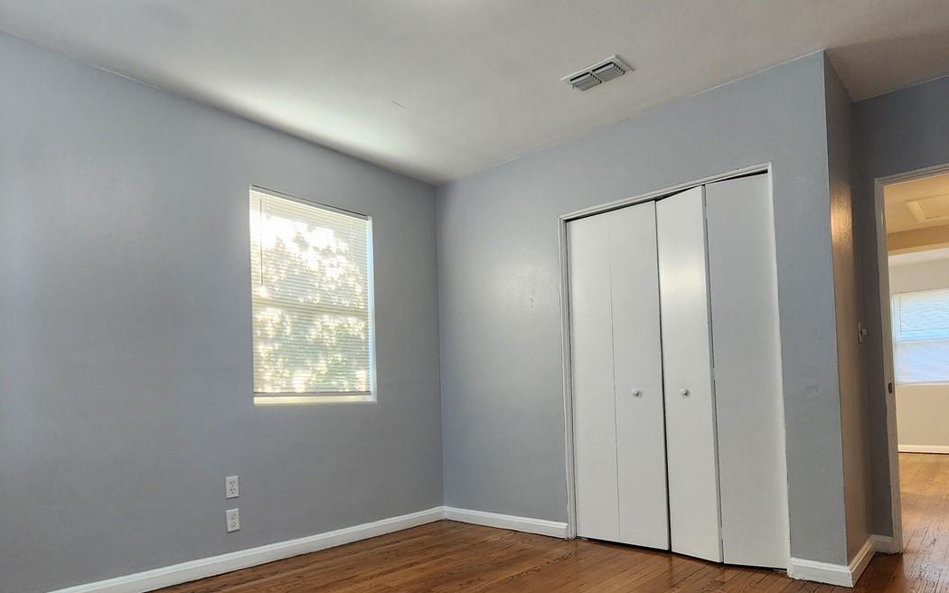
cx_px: 447
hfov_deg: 82.2
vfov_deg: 56.3
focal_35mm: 21
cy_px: 384
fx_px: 543
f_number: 2.2
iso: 160
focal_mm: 2.2
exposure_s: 1/60
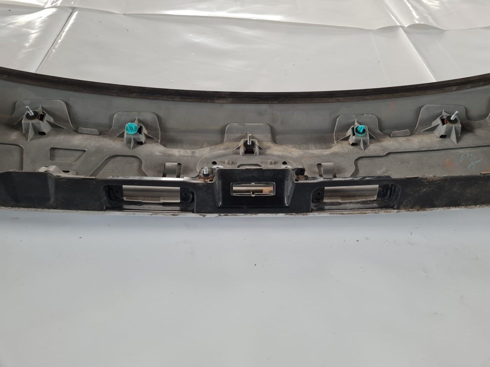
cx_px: 245
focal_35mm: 26
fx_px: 368
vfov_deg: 53.1
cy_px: 184
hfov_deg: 67.3
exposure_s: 1/100
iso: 80
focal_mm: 5.4
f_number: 1.8
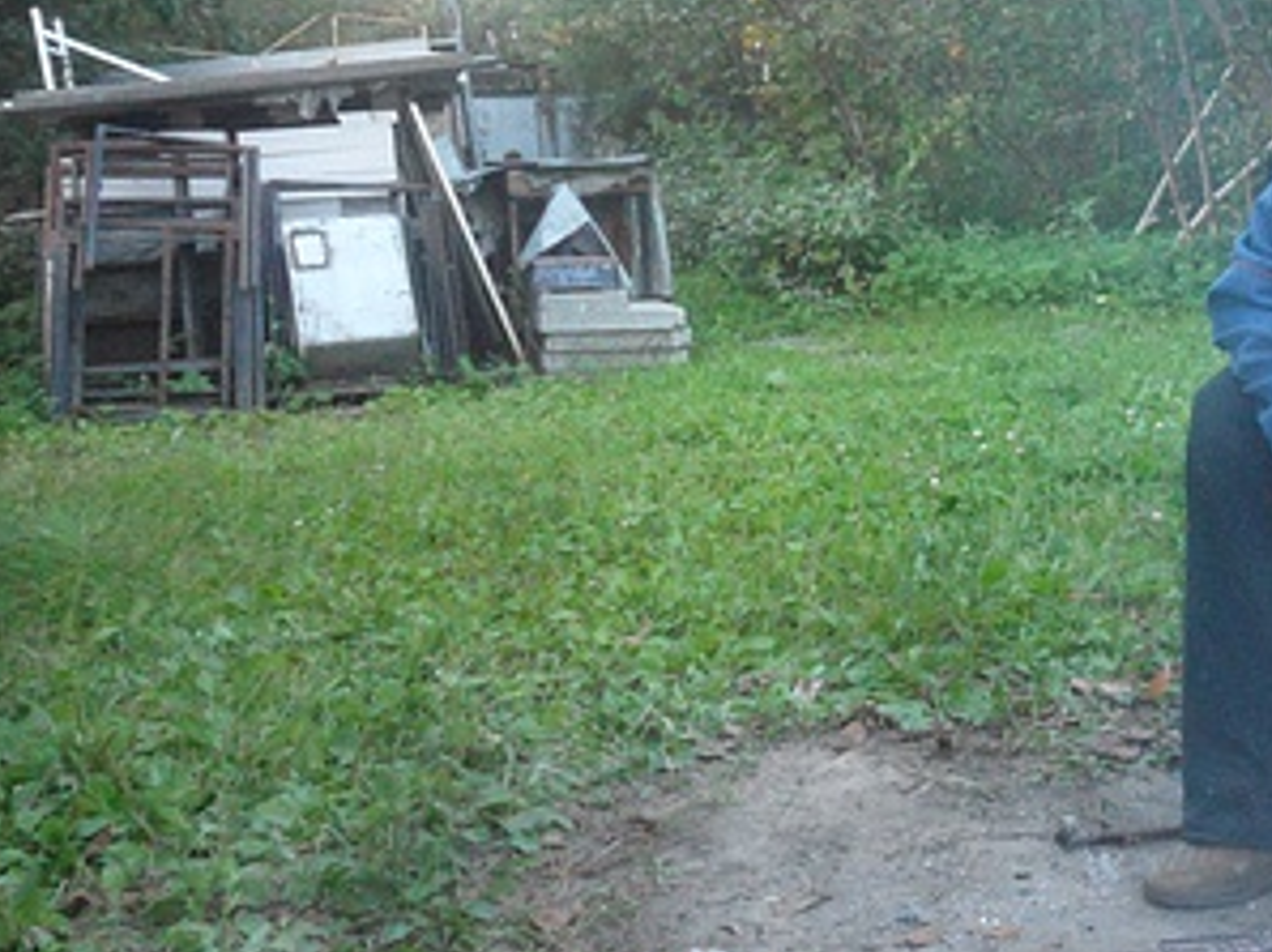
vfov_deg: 29.5
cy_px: 374
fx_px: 1799
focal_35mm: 49
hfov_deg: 37.4
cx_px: 1042
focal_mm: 4.9
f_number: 3.5
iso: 400
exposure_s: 1
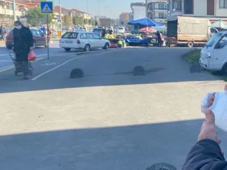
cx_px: 214
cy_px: 76
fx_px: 341
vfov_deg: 28.0
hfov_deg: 34.3
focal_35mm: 52
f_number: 1.8
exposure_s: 1/919
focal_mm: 4.25
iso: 32
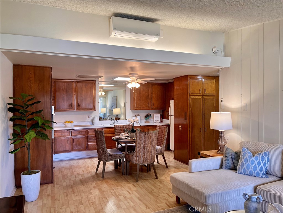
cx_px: 142
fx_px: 213
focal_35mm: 26
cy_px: 106
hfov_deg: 67.3
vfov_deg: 53.1
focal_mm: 5.1
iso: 100
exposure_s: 1/120
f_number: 1.6
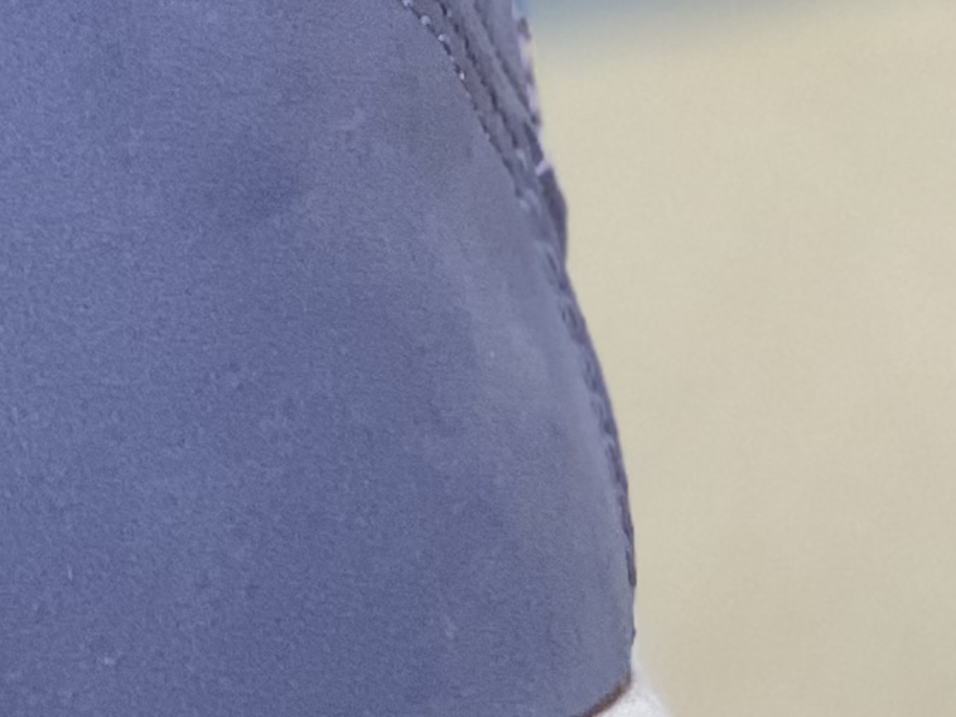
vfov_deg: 4.8
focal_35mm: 310
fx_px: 8561
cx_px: -956
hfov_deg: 6.2
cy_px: -88
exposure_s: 1/122
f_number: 2.4
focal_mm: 6
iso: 100
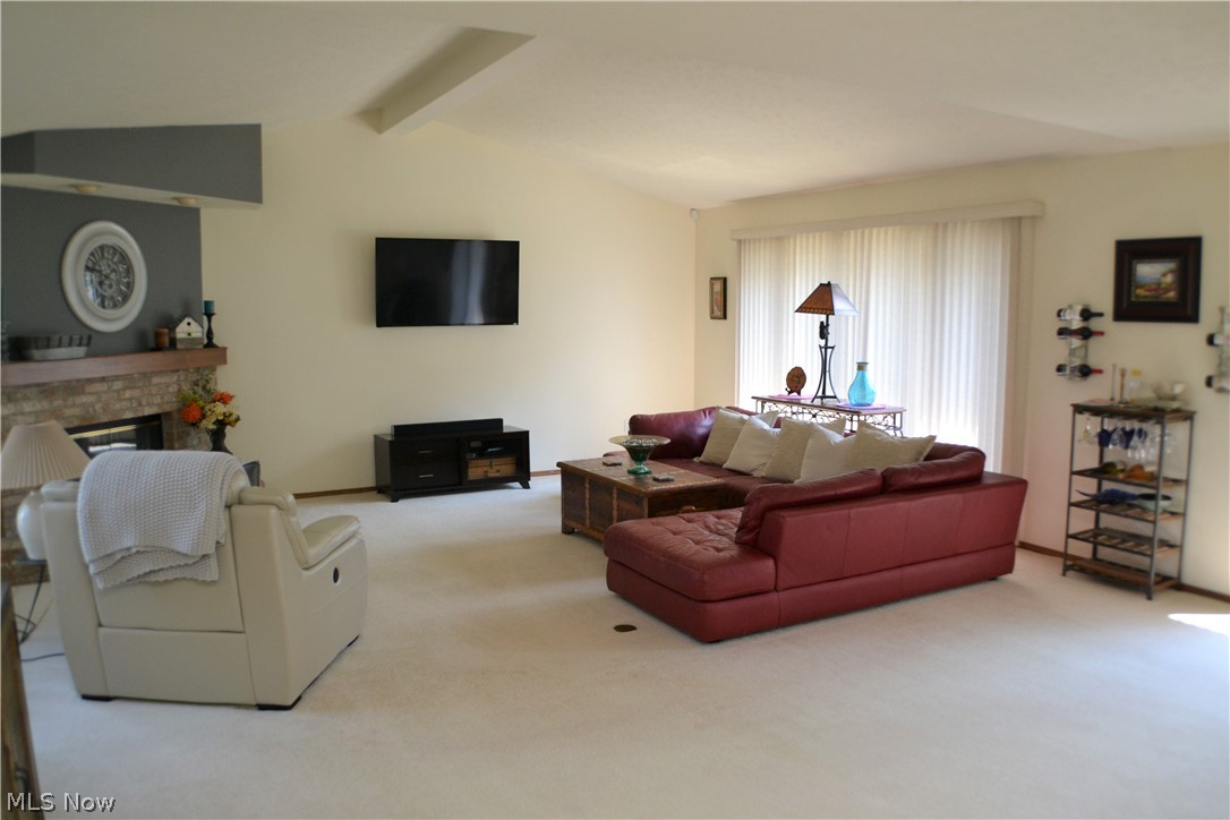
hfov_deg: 57.2
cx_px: 615
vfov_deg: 40.0
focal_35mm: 33
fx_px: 1127
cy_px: 410
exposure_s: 1/60
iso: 720
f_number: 4
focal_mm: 22
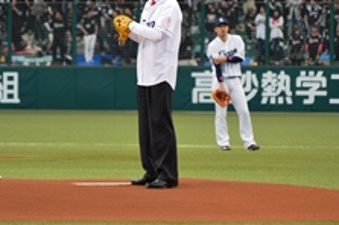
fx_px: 4288
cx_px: 150
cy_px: 50
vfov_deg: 3.0
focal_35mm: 456
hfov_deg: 4.5
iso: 400
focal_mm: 150
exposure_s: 1/200
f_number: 5
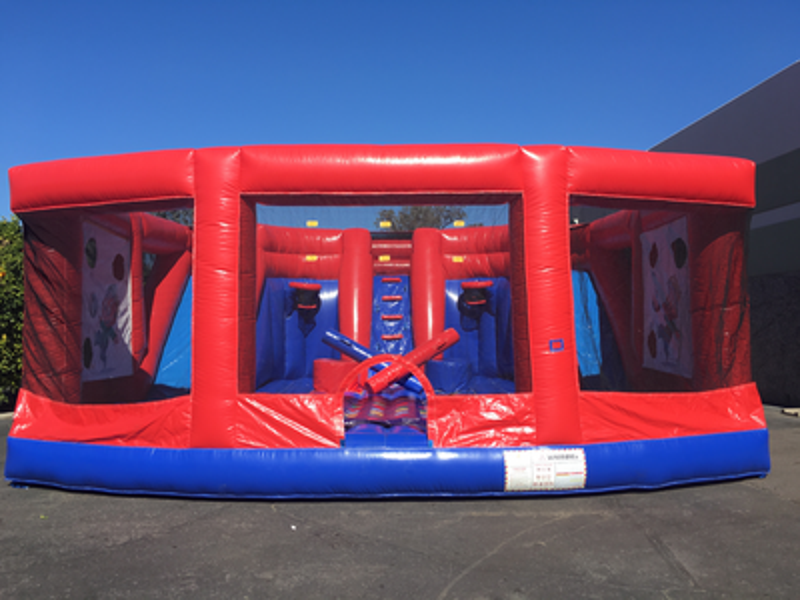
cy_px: 300
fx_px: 670
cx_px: 400
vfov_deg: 48.2
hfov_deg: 61.7
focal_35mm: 29
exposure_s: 1/1221
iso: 25
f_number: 2.2
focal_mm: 4.15
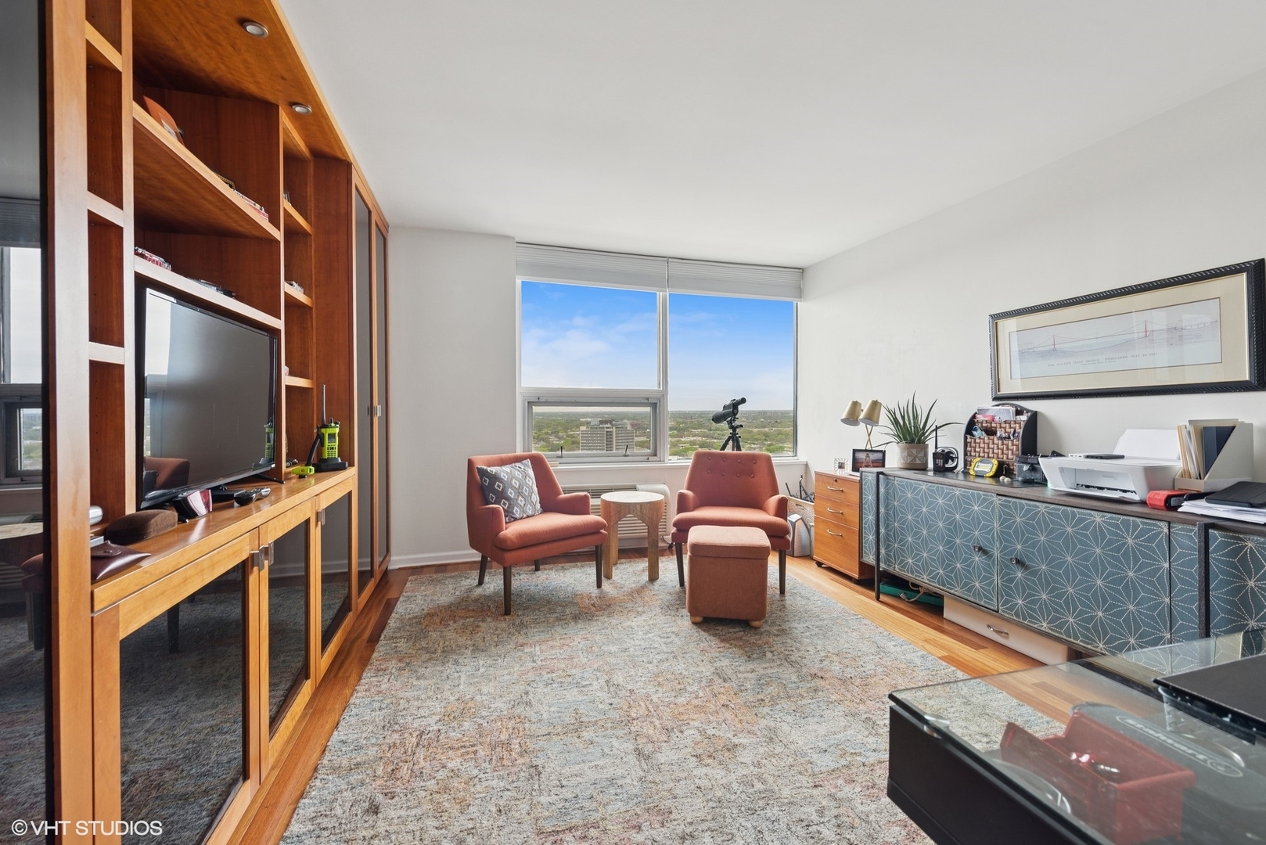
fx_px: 528
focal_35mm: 15
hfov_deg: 100.4
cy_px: 422
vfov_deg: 77.4
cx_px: 633
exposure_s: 1/20
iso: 200
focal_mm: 15
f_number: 8
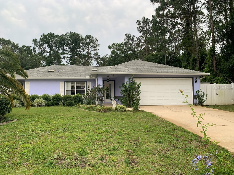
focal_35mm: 26
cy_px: 88
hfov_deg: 67.3
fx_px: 176
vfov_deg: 53.1
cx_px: 117
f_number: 1.8
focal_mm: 4.25
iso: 25
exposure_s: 1/186
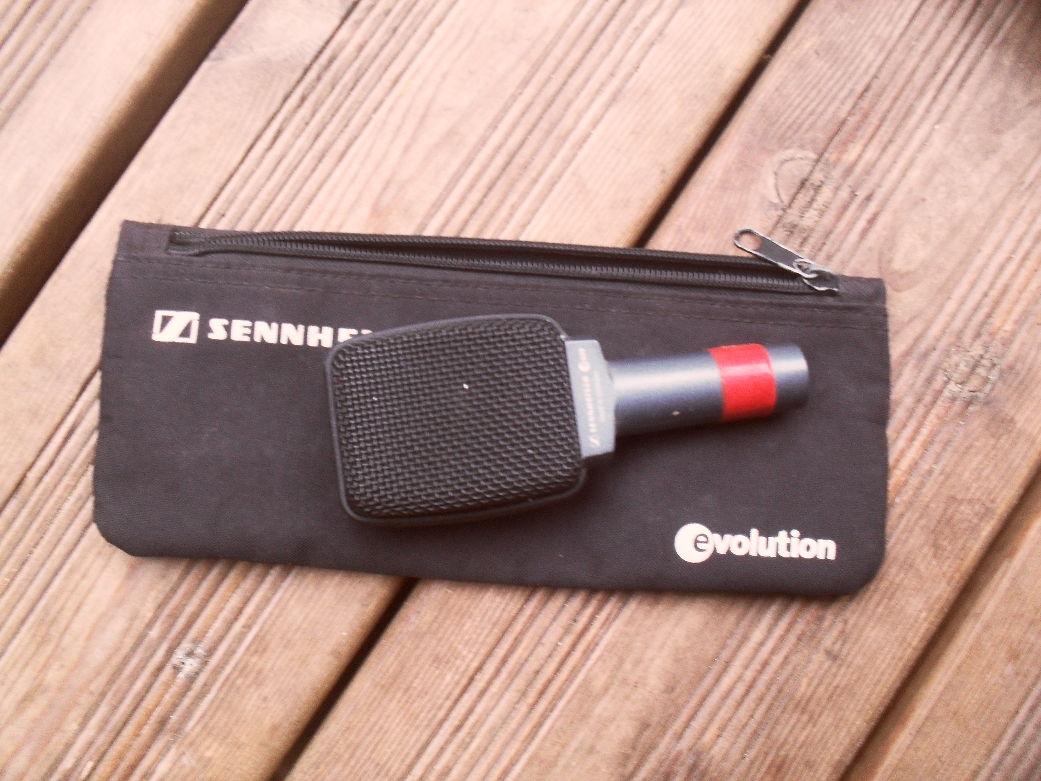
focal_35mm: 35
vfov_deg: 40.7
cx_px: 520
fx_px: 1053
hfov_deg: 52.6
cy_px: 390
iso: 160
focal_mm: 6.3
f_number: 3.2
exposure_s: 1/30
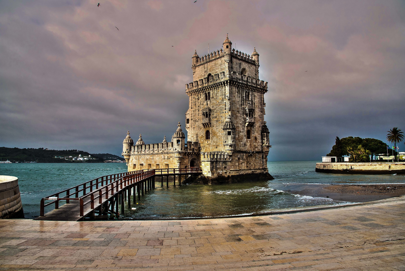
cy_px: 136
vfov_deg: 53.2
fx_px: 270
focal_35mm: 24
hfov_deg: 73.7
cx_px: 202
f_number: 11
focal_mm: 24
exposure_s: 1/400
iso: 400
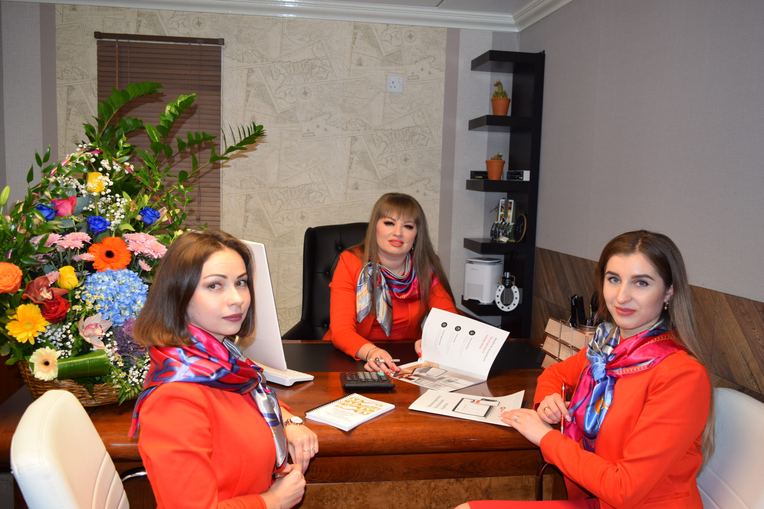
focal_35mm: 32
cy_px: 254
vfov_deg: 41.7
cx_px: 382
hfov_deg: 59.5
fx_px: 668
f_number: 5
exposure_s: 1/100
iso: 800
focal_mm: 21
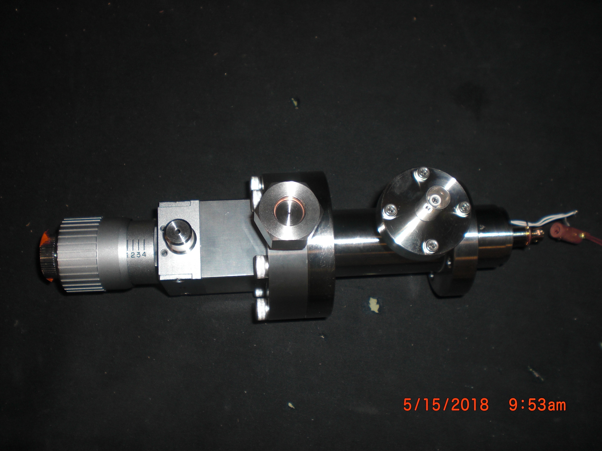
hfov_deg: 49.0
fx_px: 661
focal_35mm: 38
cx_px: 301
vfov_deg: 37.7
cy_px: 226
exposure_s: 1/60
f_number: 3.1
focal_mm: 6.3
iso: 64
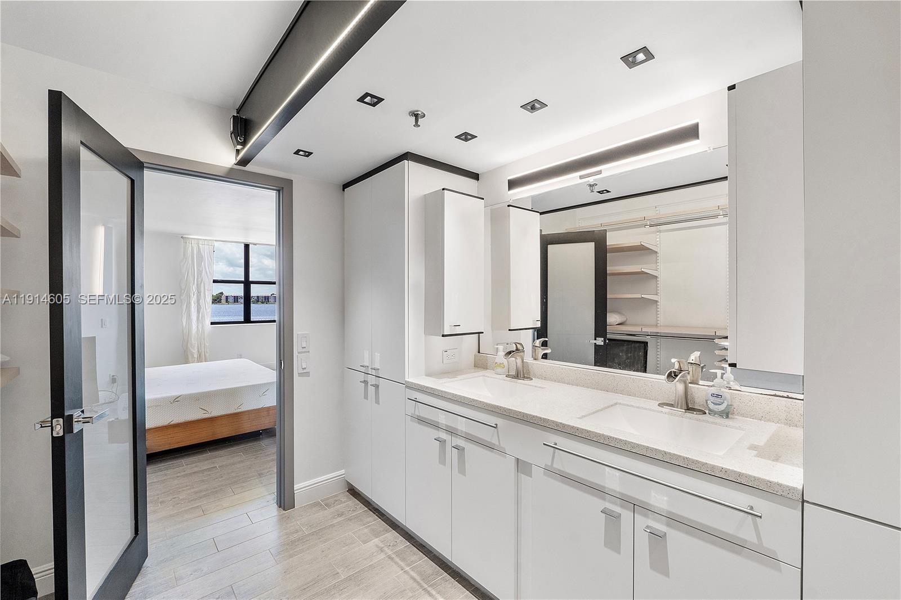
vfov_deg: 77.3
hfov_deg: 100.4
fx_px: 375
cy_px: 300
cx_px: 450
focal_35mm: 15
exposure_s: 1/15
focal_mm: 10
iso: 160
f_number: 11
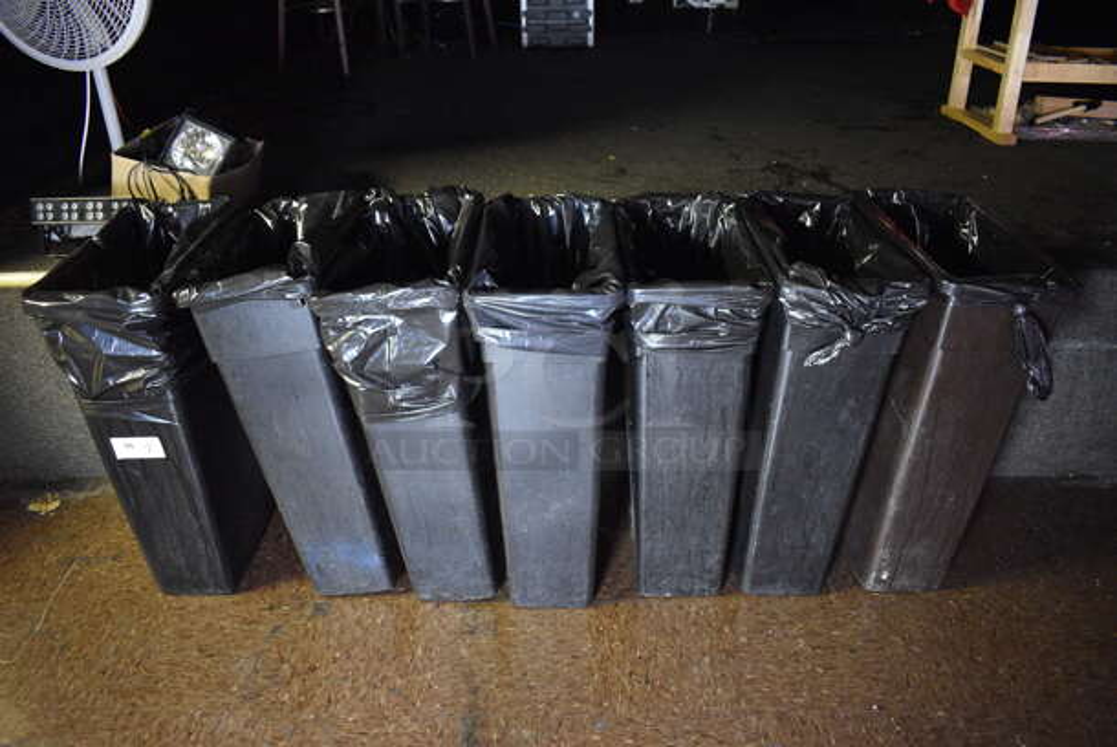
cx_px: 558
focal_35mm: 27
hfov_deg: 67.3
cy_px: 374
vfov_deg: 48.0
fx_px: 839
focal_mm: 18
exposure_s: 1/15
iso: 3200
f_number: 3.5
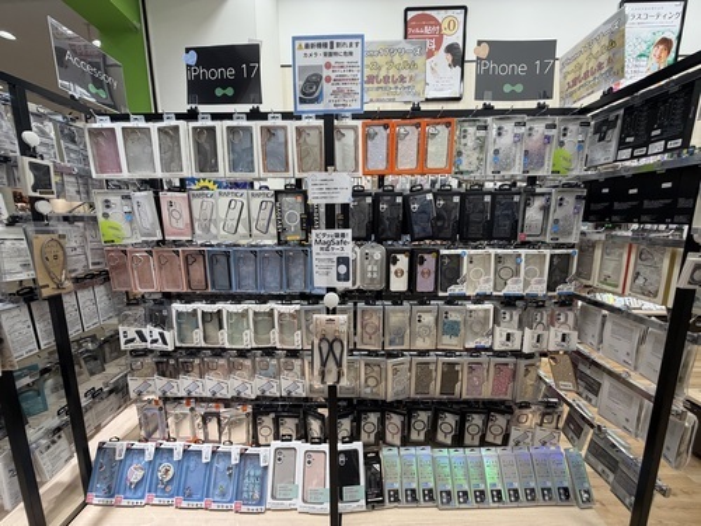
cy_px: 263
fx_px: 284
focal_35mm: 14
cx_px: 350
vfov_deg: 85.7
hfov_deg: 102.1
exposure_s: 1/121
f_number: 2.2
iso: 200
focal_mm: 2.22
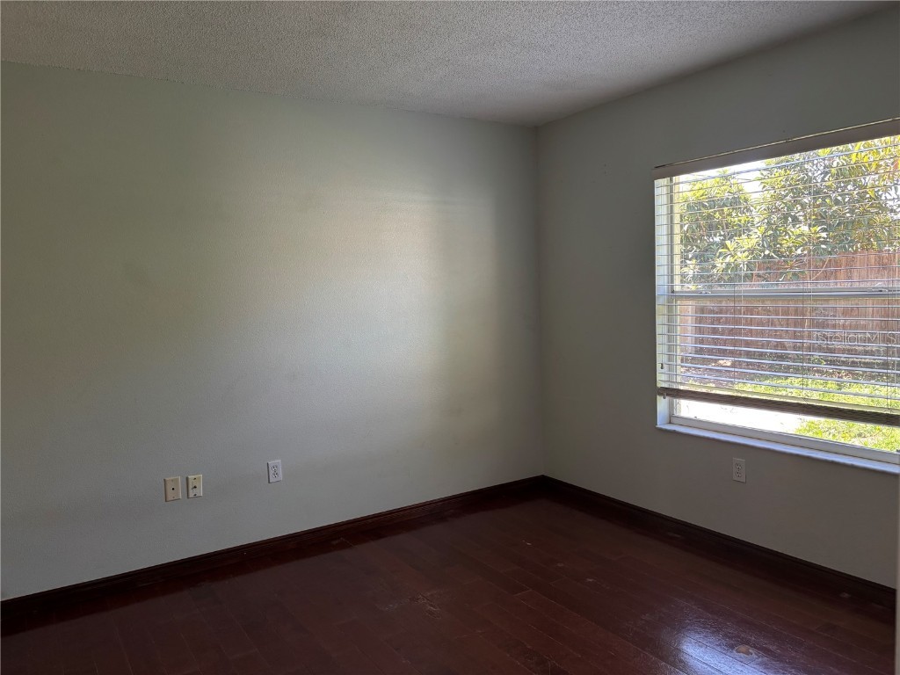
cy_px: 338
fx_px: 676
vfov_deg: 53.1
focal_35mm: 26
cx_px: 450
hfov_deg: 67.3
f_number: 1.6
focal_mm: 5.96
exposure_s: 1/121
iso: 125
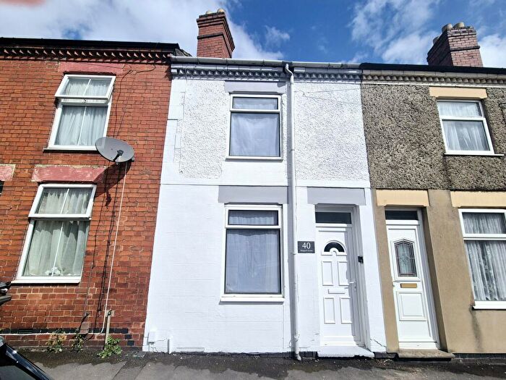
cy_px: 190
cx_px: 253
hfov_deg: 106.2
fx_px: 190
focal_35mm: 13
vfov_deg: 89.9
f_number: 2.2
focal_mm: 2.2
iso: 50
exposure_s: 1/10000
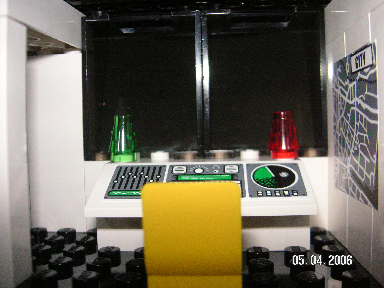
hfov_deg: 50.1
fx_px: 410
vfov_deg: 38.7
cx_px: 192
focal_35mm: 37
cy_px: 144
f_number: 6.7
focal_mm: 6.1
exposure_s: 1/45
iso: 160
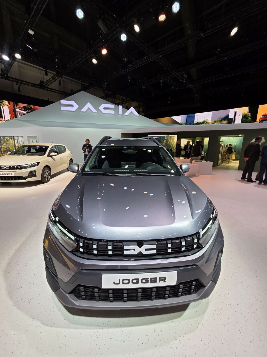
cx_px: 134
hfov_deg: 89.9
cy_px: 178
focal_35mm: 13
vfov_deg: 106.2
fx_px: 134
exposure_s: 1/120
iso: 50
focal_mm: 2.2
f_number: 1.9
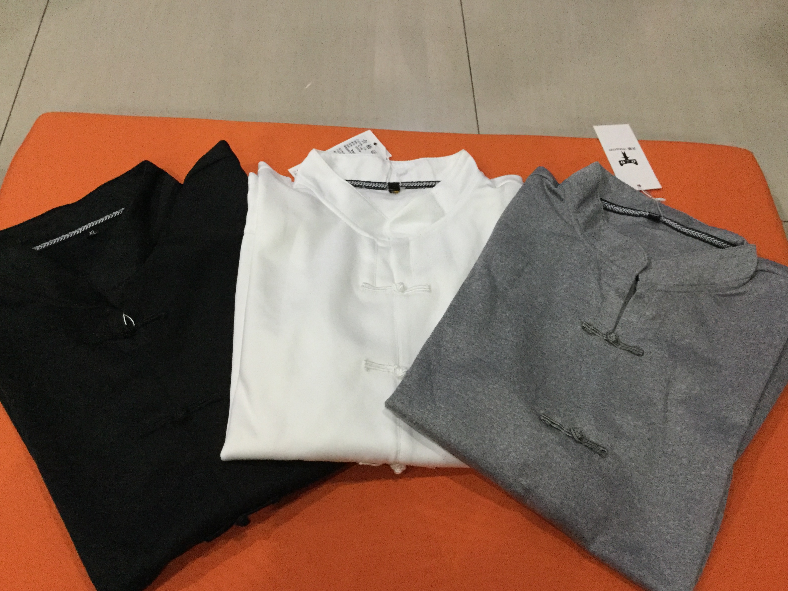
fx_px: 729
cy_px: 301
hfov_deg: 56.8
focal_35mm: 32
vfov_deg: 44.2
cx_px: 405
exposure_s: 1/17
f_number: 2.4
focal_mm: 3.3
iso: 250
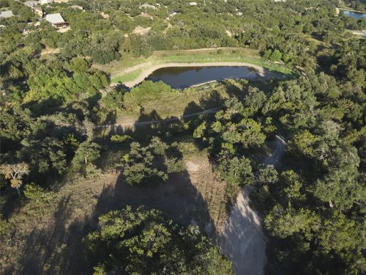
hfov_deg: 71.6
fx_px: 254
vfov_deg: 56.8
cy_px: 138
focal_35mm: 24
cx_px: 183
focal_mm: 4.4
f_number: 2.8
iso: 100
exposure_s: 1/800
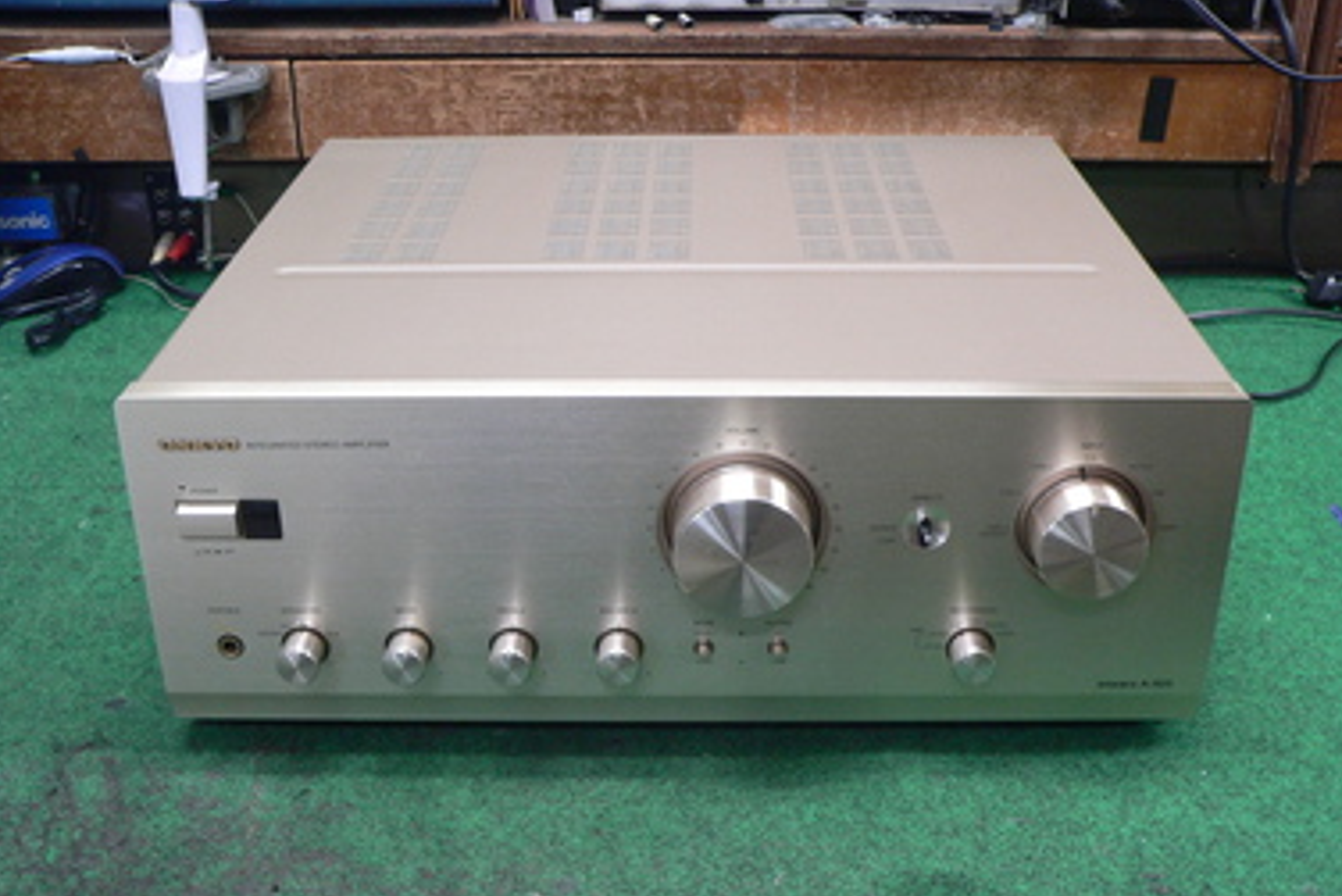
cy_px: 498
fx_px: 1566
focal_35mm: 42
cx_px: 675
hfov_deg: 46.4
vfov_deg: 31.9
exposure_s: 1/15
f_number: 2.8
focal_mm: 6.7
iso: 200
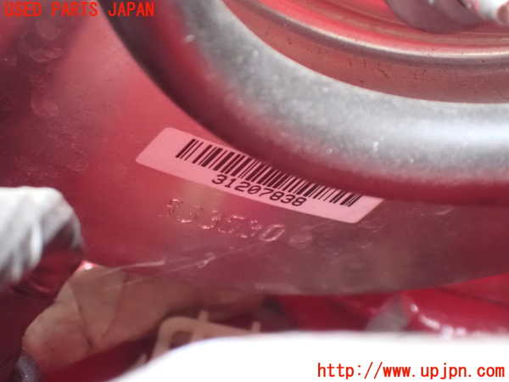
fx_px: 1470
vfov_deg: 14.8
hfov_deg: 19.6
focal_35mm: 100
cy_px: 191
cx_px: 254
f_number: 4.9
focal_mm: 18
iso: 1600
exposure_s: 1/13
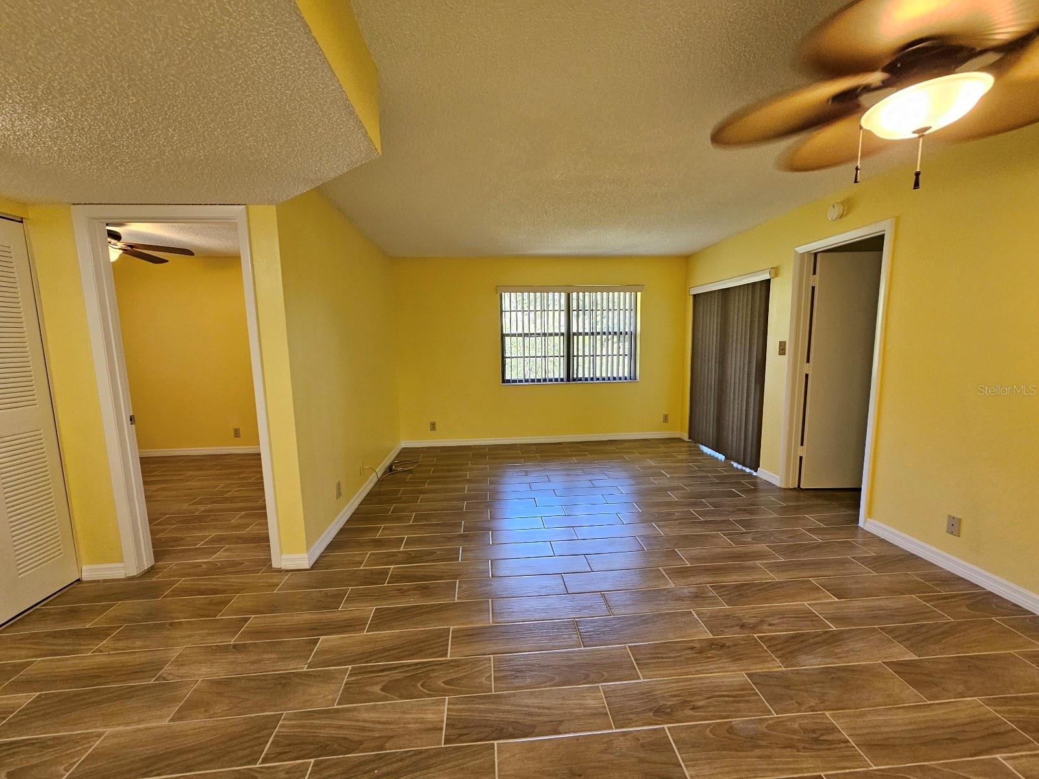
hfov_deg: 106.2
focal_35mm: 13
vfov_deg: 89.9
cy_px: 390
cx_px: 520
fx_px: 390
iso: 250
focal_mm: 2.2
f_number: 2.2
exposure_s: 1/60.2
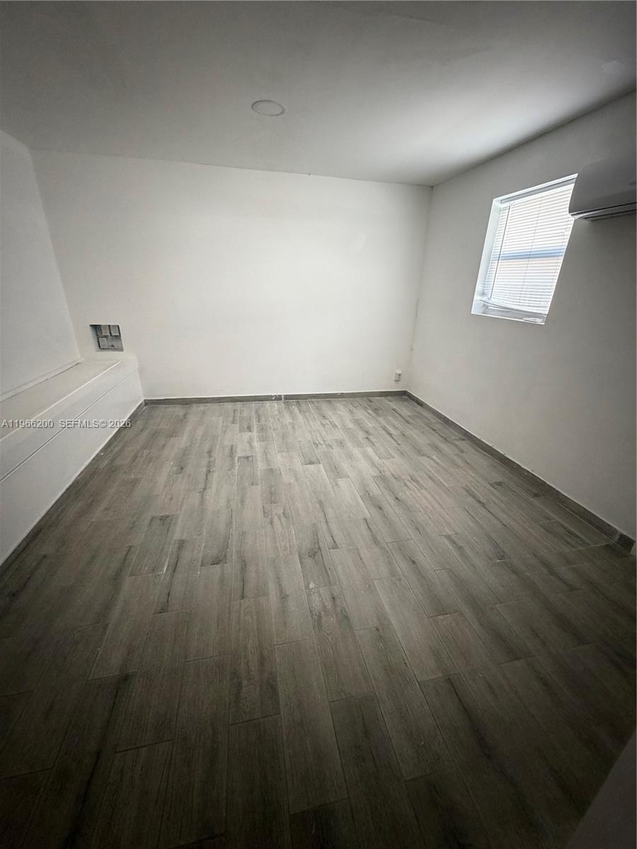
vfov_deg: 102.1
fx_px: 344
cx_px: 318
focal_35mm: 14
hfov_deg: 85.7
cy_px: 424
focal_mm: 2.22
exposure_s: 1/60
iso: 320
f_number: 2.2
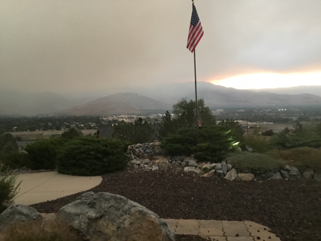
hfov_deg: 58.4
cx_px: 160
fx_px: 287
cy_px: 120
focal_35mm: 31
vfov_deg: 45.4
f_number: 2.4
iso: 200
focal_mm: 3.3
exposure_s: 1/30
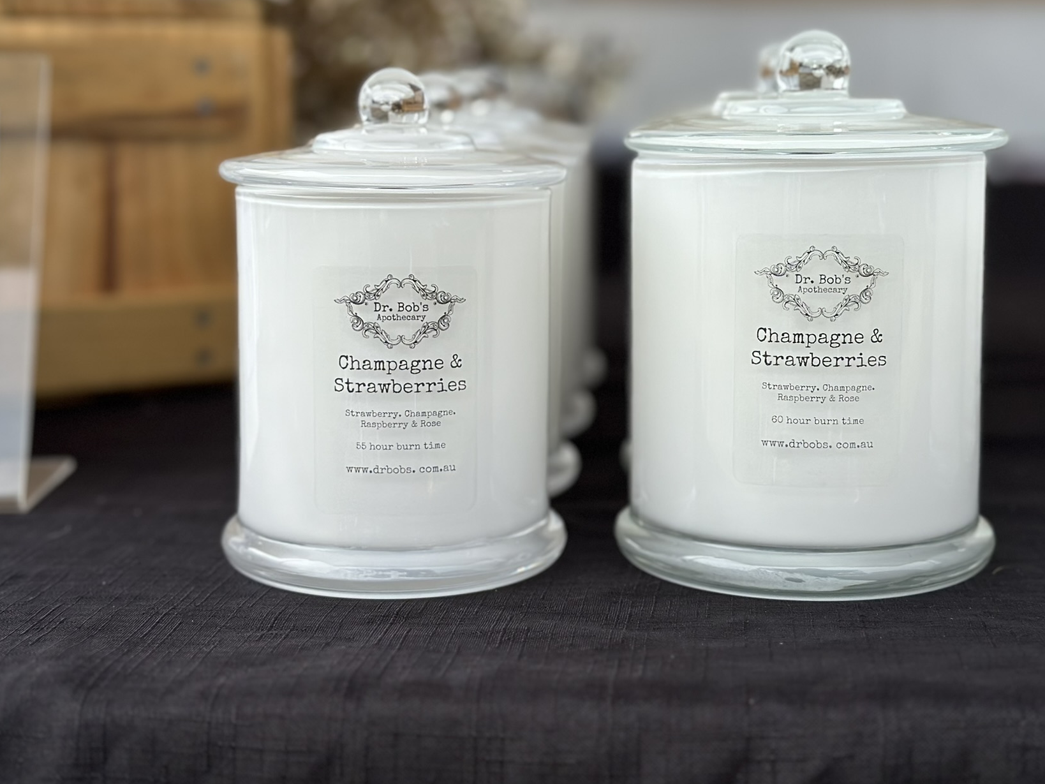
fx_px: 1812
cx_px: 568
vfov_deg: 24.4
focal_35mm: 60
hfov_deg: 32.2
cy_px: 341
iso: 100
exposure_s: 1/2252
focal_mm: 6.86
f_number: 1.78
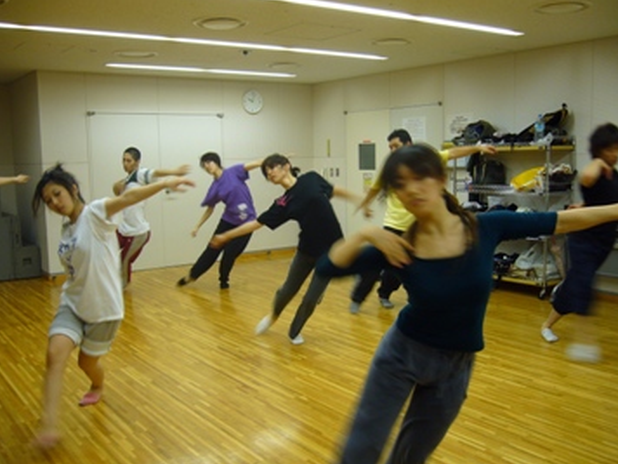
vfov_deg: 39.7
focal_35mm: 36
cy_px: 235
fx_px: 643
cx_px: 304
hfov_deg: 51.4
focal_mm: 5.8
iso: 100
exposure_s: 1/20
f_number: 2.8
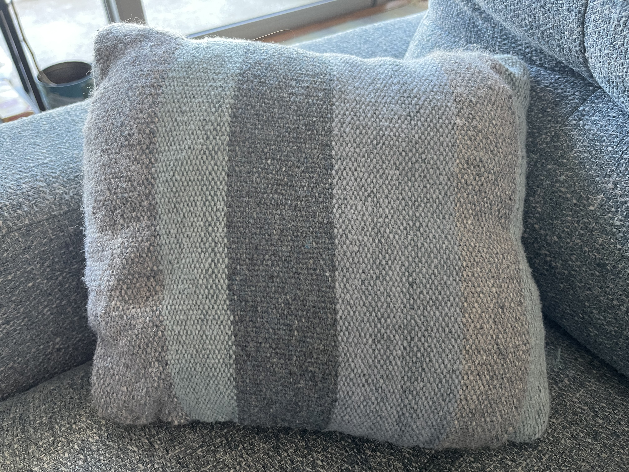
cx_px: 314
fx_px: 472
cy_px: 236
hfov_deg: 67.3
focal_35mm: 26
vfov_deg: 53.1
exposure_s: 1/60
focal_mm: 5.1
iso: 200
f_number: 1.6
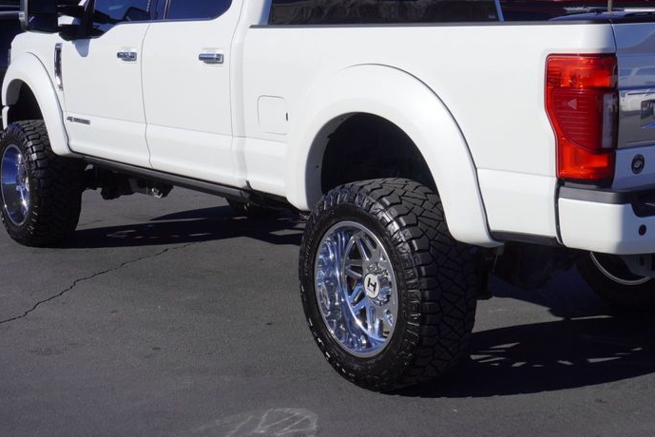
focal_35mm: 56
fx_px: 1015
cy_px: 153
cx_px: 420
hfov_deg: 35.5
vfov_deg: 24.2
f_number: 11
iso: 100
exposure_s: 1/250
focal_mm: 25
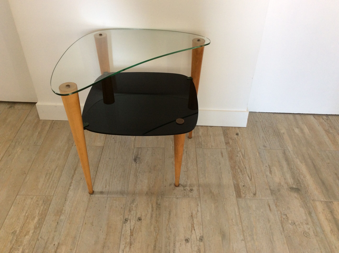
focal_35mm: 32
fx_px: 313
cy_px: 126
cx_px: 170
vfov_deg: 44.1
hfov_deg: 56.9
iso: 40
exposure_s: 1/25
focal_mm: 3.3
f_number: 2.4
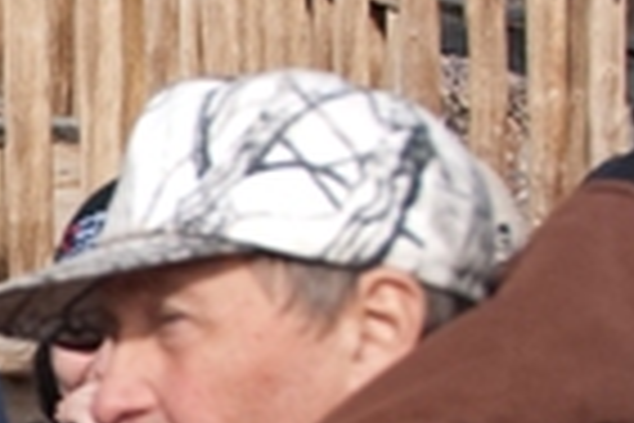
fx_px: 3452
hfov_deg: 9.9
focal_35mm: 196
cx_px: -540
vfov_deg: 7.0
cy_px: 425
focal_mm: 18
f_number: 4
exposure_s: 1/1600
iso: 200
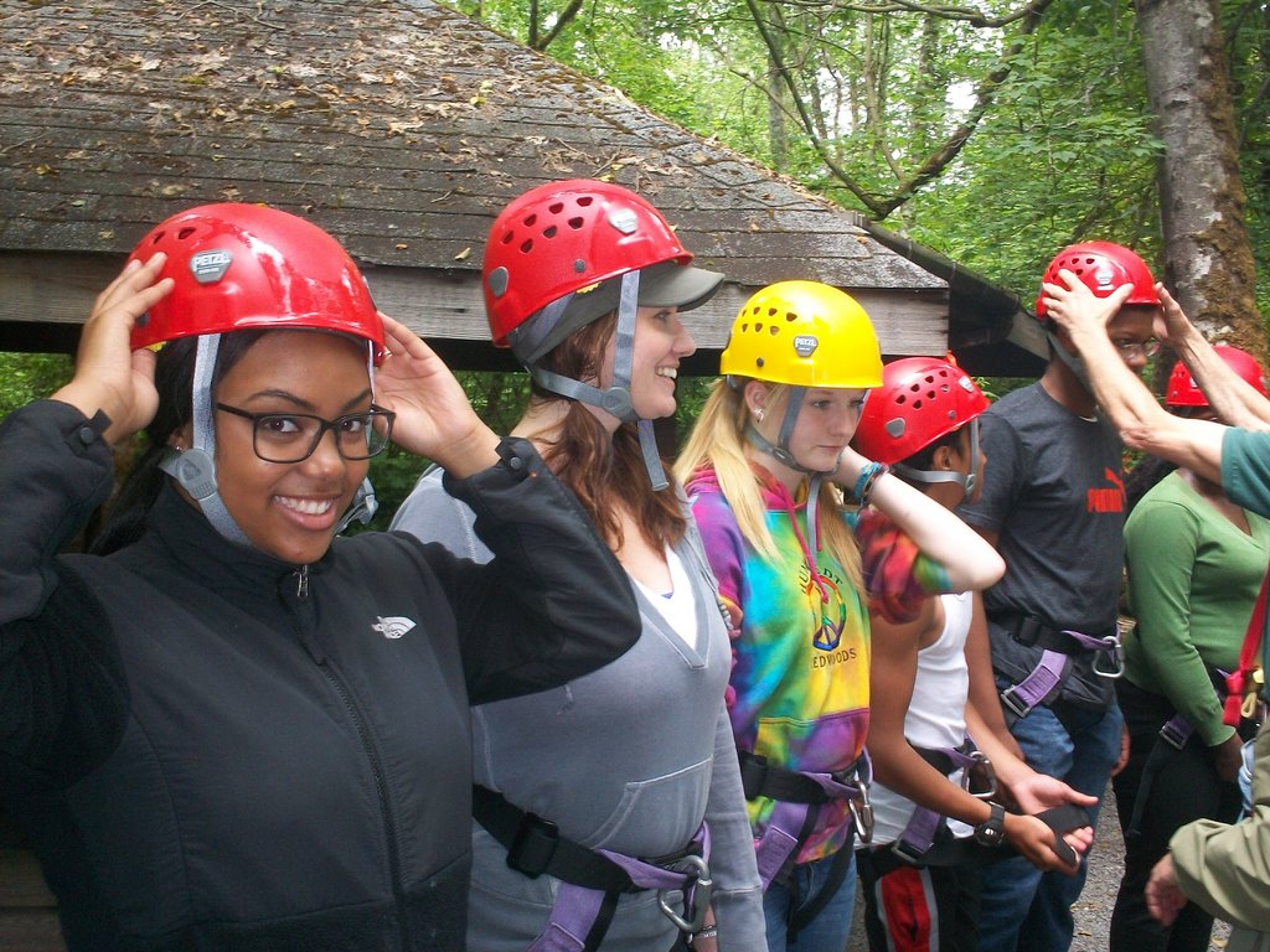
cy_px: 476
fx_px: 1394
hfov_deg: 49.0
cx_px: 635
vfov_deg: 37.7
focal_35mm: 38
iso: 80
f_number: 4.5
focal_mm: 6.3
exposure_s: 1/40
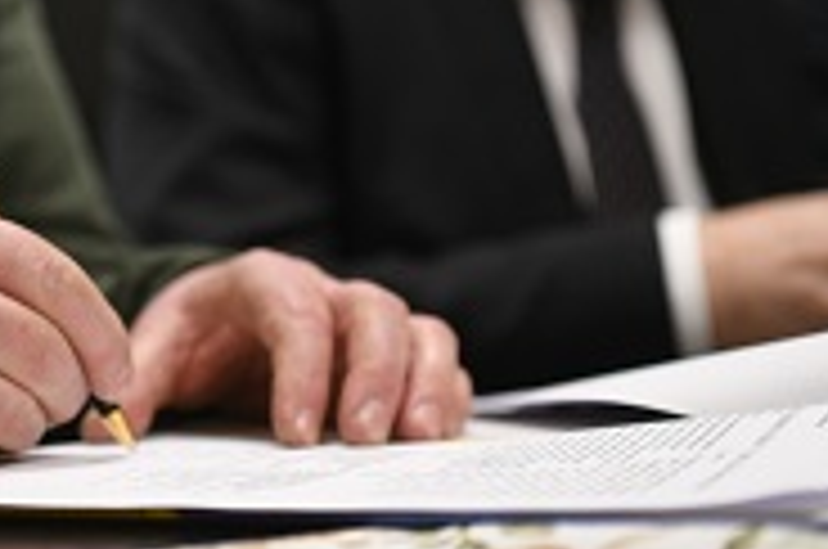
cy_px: 216
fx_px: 2594
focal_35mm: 113
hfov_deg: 18.0
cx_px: 230
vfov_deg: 12.1
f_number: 2.8
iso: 400
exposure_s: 1/100
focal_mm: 52
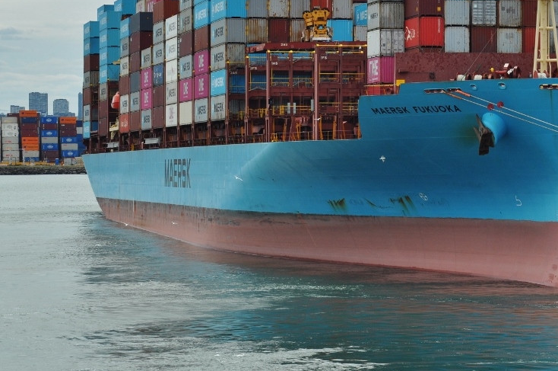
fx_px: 2554
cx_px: 404
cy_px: 87
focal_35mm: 165
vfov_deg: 8.3
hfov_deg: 12.4
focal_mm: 66
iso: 200
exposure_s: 1/400
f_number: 10
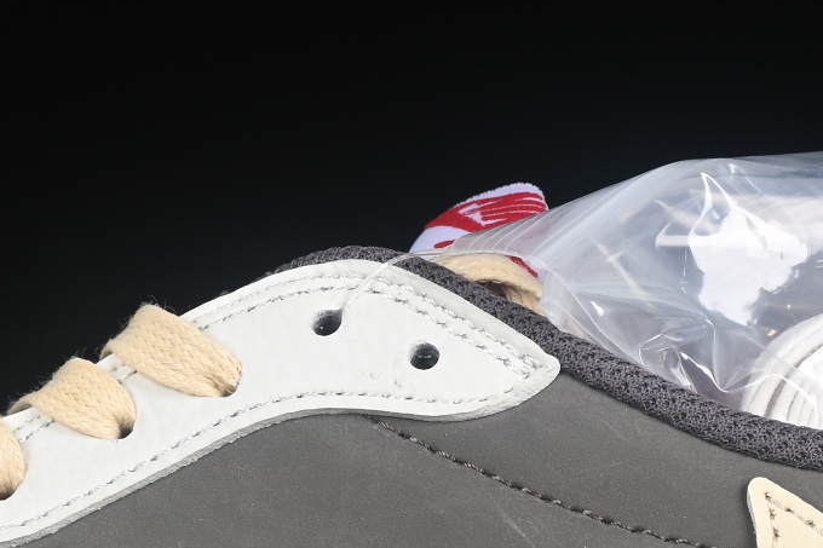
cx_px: 165
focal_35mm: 307
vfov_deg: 4.5
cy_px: 411
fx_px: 7016
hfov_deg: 6.7
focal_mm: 50
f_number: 8
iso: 160
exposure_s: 1/80
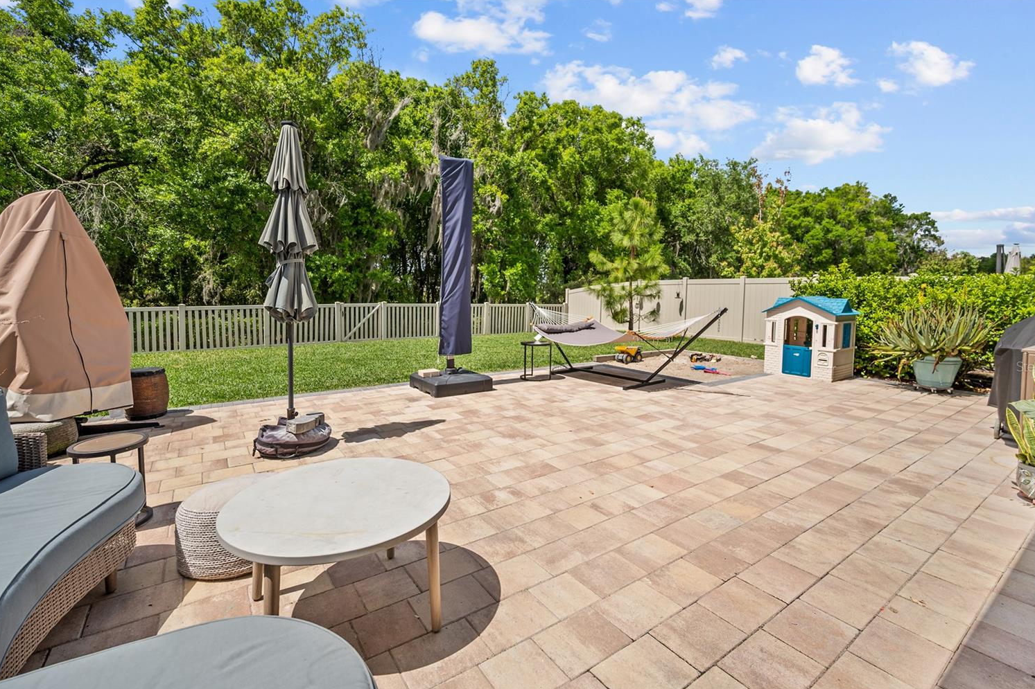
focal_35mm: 15
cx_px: 523
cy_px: 366
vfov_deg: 77.2
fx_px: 431
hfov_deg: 100.4
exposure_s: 1/2000
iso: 100
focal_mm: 14
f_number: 4
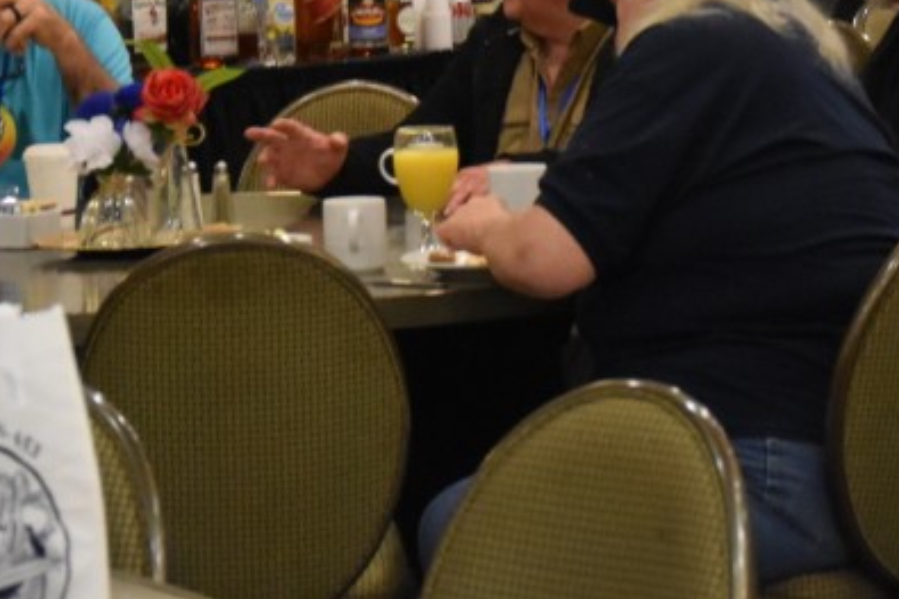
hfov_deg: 9.4
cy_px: -180
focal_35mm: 219
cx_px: 421
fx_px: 5466
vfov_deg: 6.2
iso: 3600
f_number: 5
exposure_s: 1/60
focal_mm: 50
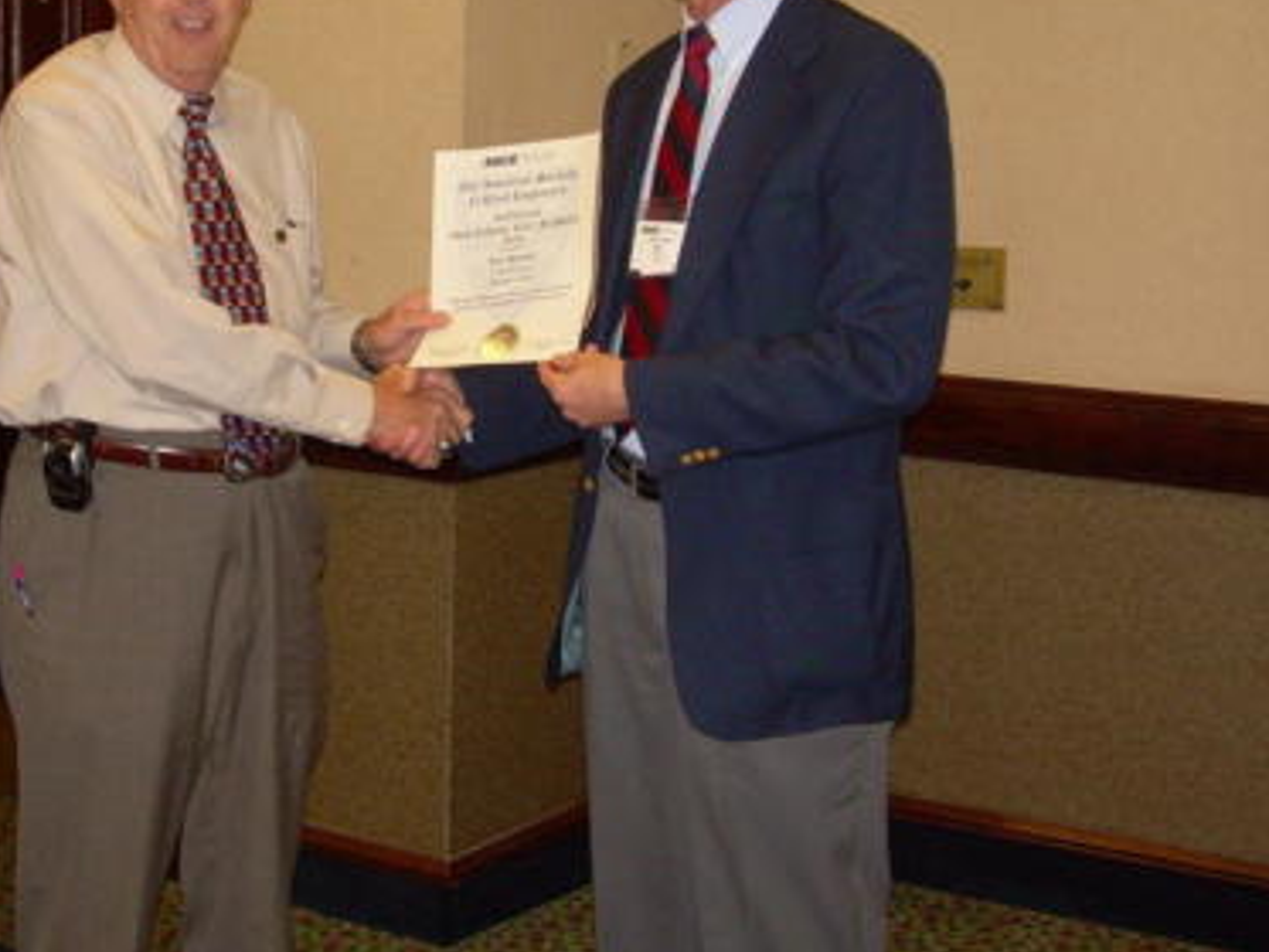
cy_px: 318
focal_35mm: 71
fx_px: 2604
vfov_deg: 20.7
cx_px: 439
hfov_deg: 27.3
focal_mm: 8.9
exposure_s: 1/60
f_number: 3.2
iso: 200
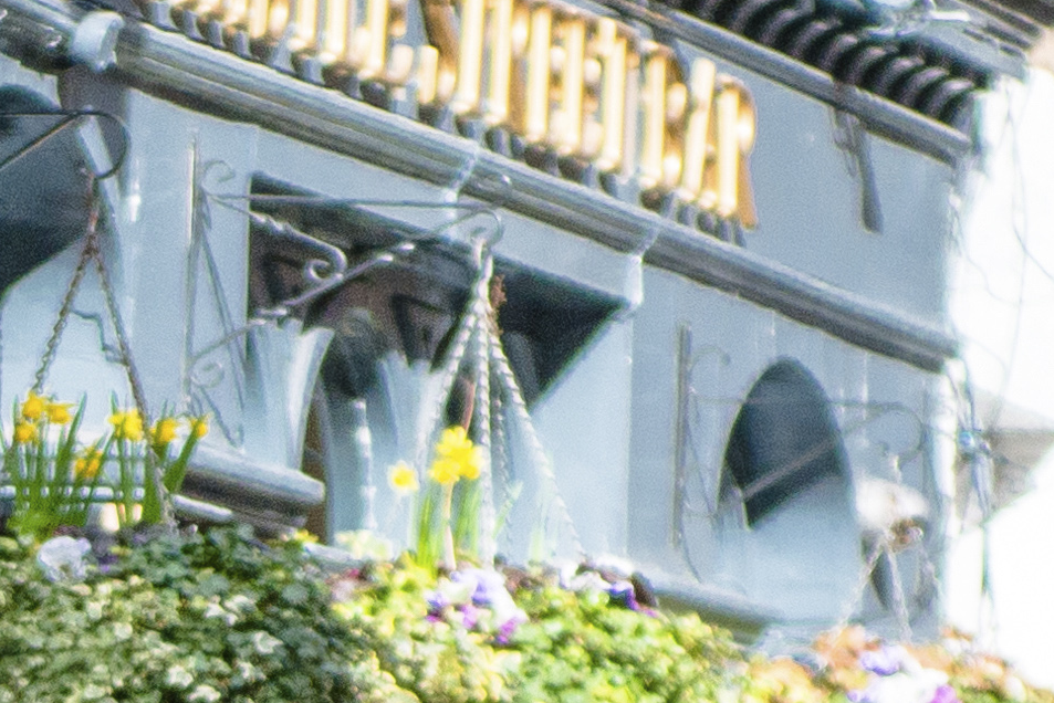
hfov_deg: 3.9
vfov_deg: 2.6
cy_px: 1323
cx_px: 73
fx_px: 15550
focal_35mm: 531
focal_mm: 70
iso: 500
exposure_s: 1/5000
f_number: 2.8
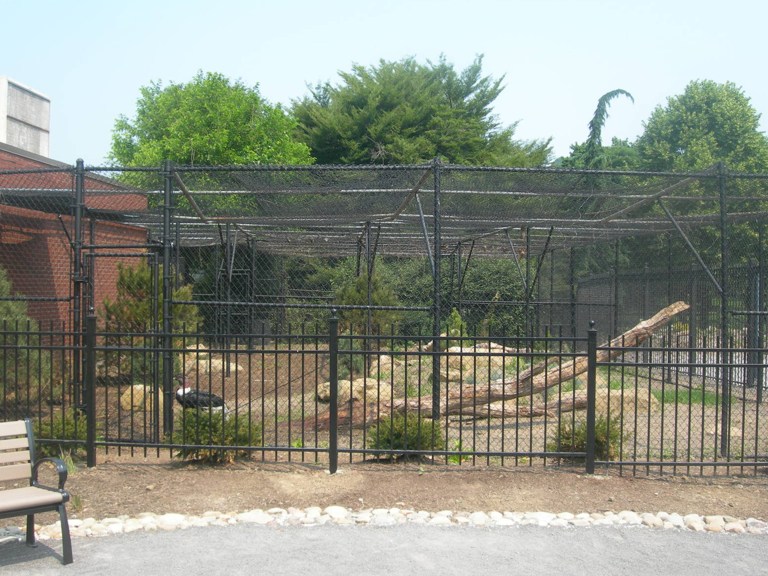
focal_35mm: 39
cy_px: 293
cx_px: 379
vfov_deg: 36.8
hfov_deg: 47.9
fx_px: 865
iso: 50
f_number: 4.8
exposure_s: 1/227
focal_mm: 7.8
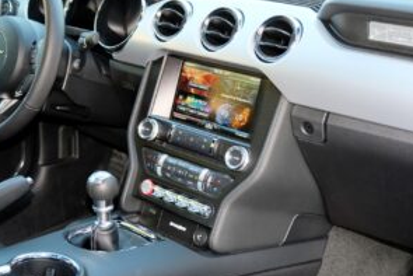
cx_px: 109
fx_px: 735
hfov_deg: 30.9
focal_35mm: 64
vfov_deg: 21.2
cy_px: 88
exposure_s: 1/100
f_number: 2.8
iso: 800
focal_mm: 28.3
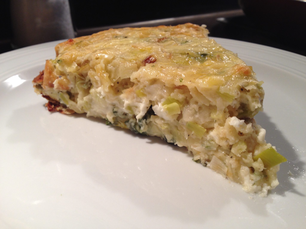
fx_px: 309
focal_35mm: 35
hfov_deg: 52.6
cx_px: 153
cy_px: 114
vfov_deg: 40.7
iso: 80
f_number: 2.4
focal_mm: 4.28
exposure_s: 1/20
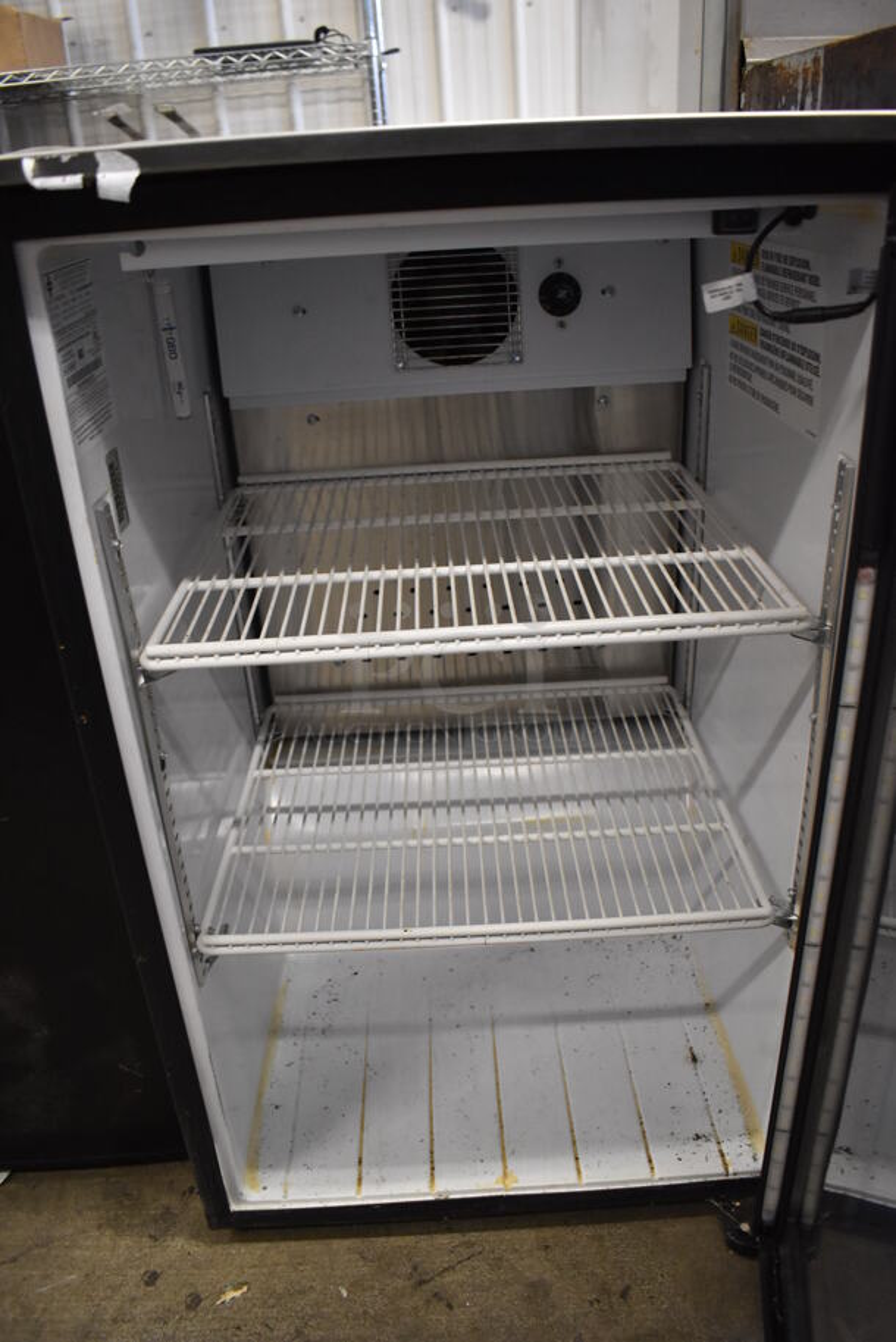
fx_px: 1006
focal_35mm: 27
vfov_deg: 67.3
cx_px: 448
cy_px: 671
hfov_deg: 48.0
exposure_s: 1/125
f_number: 3.5
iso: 2000
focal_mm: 18
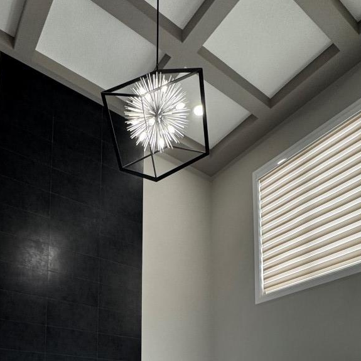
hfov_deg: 52.4
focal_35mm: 31
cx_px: 156
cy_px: 381
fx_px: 366
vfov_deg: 43.0
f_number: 2.2
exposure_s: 1/120
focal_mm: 2.22
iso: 100
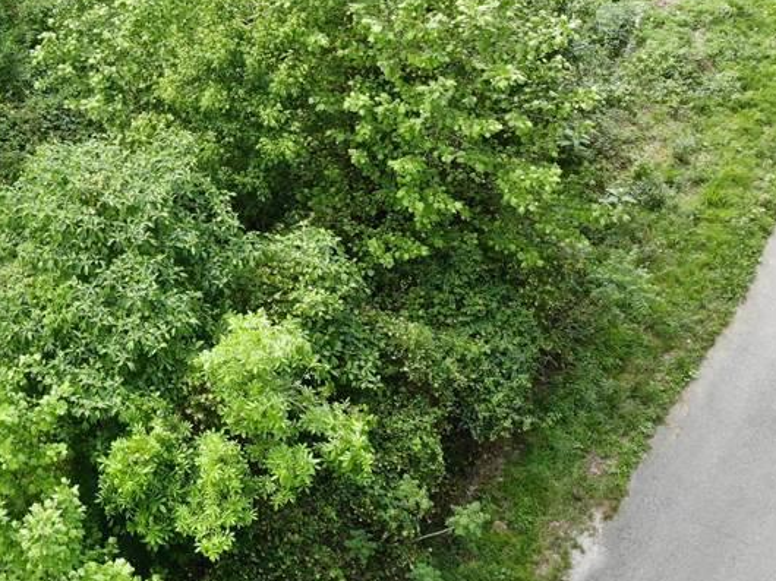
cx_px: -83
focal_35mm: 58
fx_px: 1300
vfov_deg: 24.0
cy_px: -18
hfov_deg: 29.8
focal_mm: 4.5
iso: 320
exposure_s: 1/15
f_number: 2.8
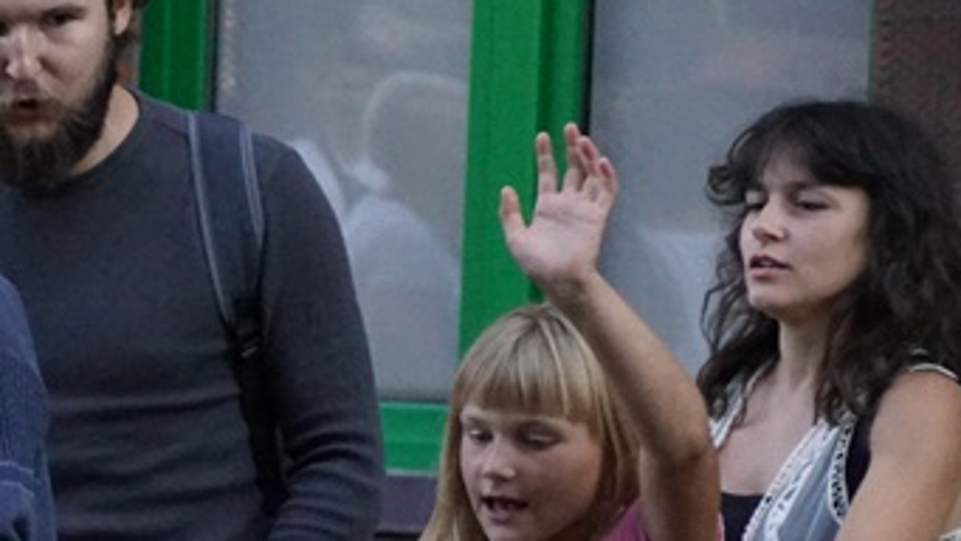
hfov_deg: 6.1
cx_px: -434
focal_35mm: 353
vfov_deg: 3.4
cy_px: 834
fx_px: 8986
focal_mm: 75
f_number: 5.6
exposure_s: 1/1250
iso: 4000
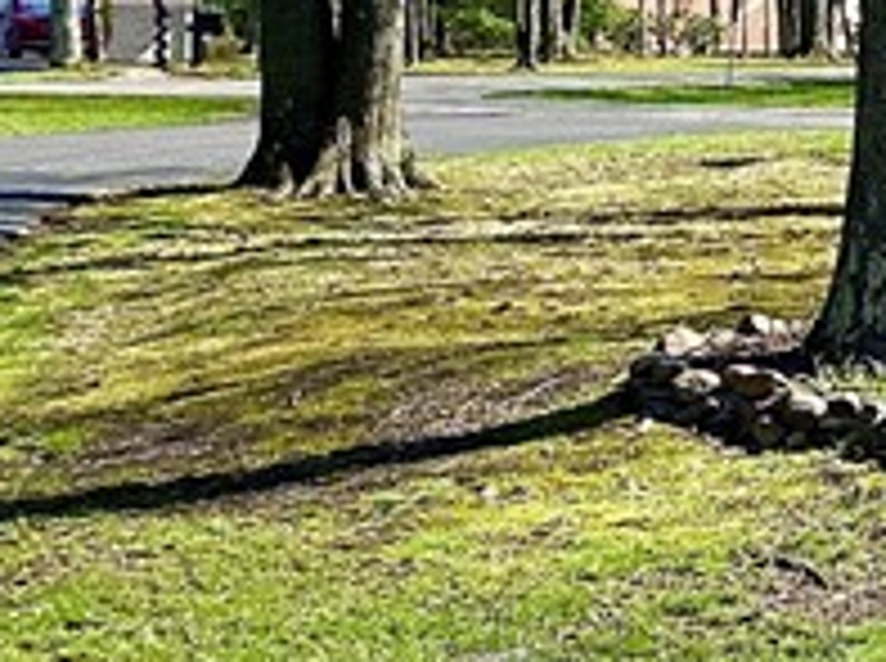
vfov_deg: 11.8
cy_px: 189
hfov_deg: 12.3
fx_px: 3194
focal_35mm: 125
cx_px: 2172
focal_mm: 6.86
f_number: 1.78
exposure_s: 1/2028
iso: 80
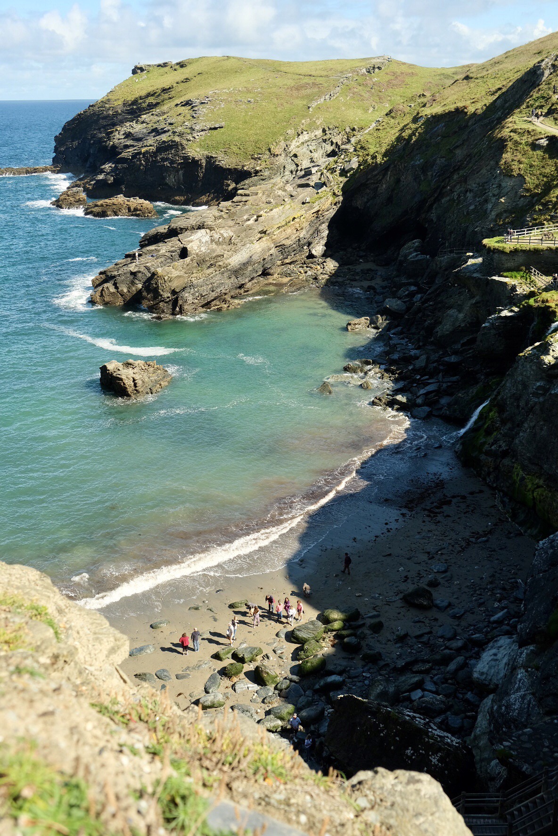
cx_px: 279
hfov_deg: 37.9
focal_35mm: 35
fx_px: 814
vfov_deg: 54.4
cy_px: 418
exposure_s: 1/450
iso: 320
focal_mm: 23.3
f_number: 5.6
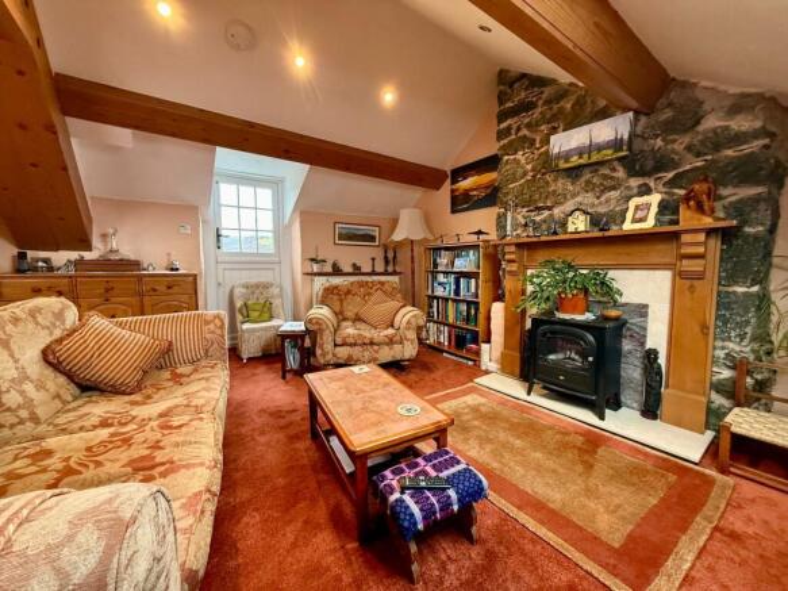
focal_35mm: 14
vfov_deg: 85.7
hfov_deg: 102.1
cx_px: 394
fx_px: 319
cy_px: 296
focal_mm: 2.22
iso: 320
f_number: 2.2
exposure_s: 1/50
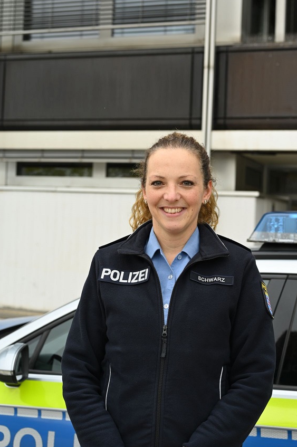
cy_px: 194
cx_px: 170
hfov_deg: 22.9
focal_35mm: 59
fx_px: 732
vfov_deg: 33.9
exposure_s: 1/250
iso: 200
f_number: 5
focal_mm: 50
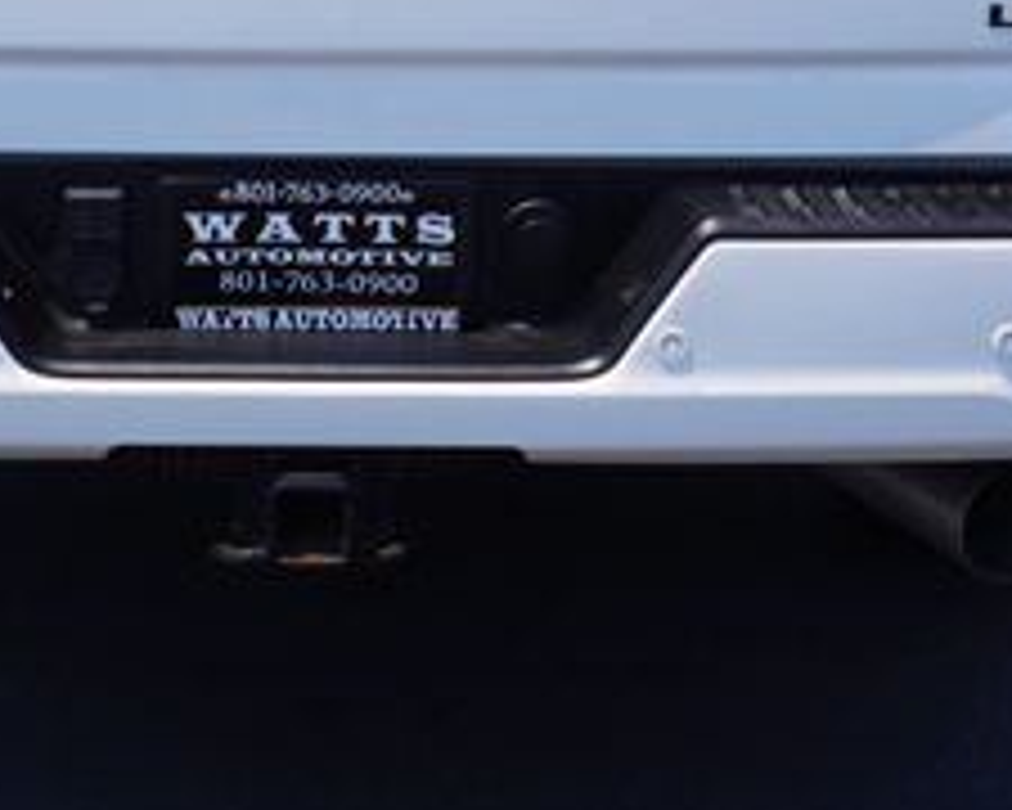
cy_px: -68
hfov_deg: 21.6
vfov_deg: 16.9
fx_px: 2636
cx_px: 324
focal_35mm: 88
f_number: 10
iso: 100
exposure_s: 1/160
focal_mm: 22
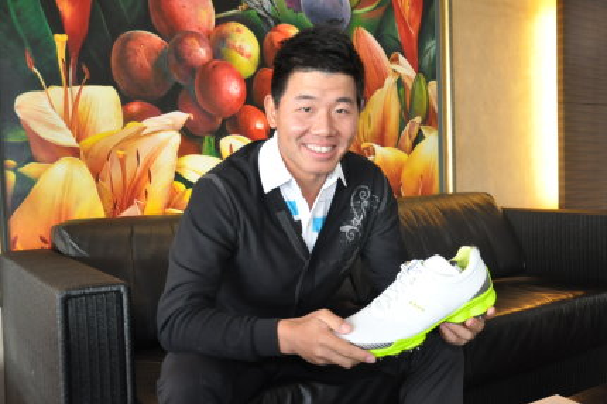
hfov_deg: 53.2
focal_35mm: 36
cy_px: 202
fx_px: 607
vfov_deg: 36.8
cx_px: 304
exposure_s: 1/60
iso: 1600
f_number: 5
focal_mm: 24
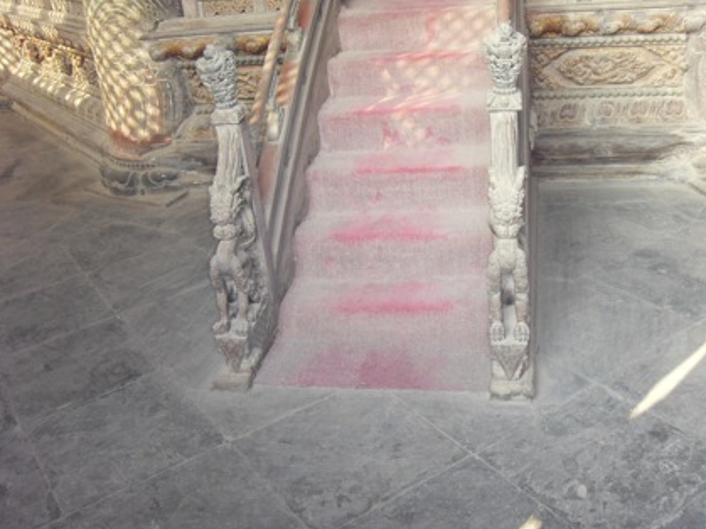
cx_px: 361
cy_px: 259
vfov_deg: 35.1
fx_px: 836
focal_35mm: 41
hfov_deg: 45.8
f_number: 3.5
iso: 240
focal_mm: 6.6
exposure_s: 1/45
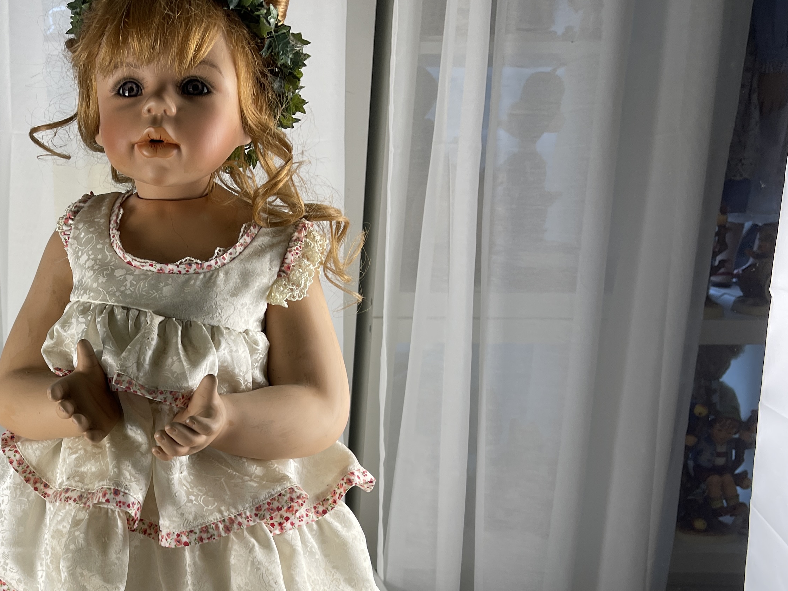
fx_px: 1024
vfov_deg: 31.5
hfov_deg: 40.4
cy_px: 461
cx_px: 161
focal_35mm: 45
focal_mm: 5.1
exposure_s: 1/100
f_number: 1.6
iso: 32
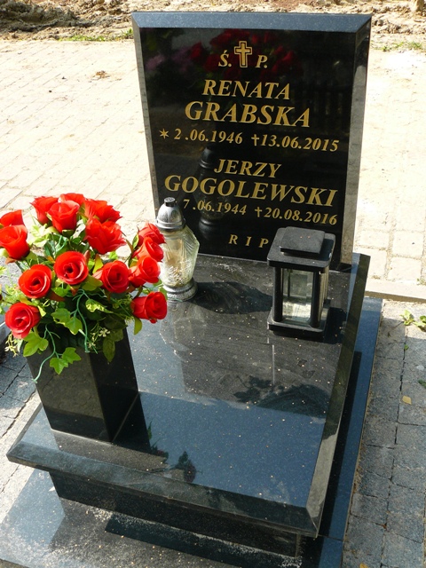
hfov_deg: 39.7
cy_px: 284
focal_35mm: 36
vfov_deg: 51.4
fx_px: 591
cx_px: 213
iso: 100
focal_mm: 6
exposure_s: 1/200
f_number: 4.5
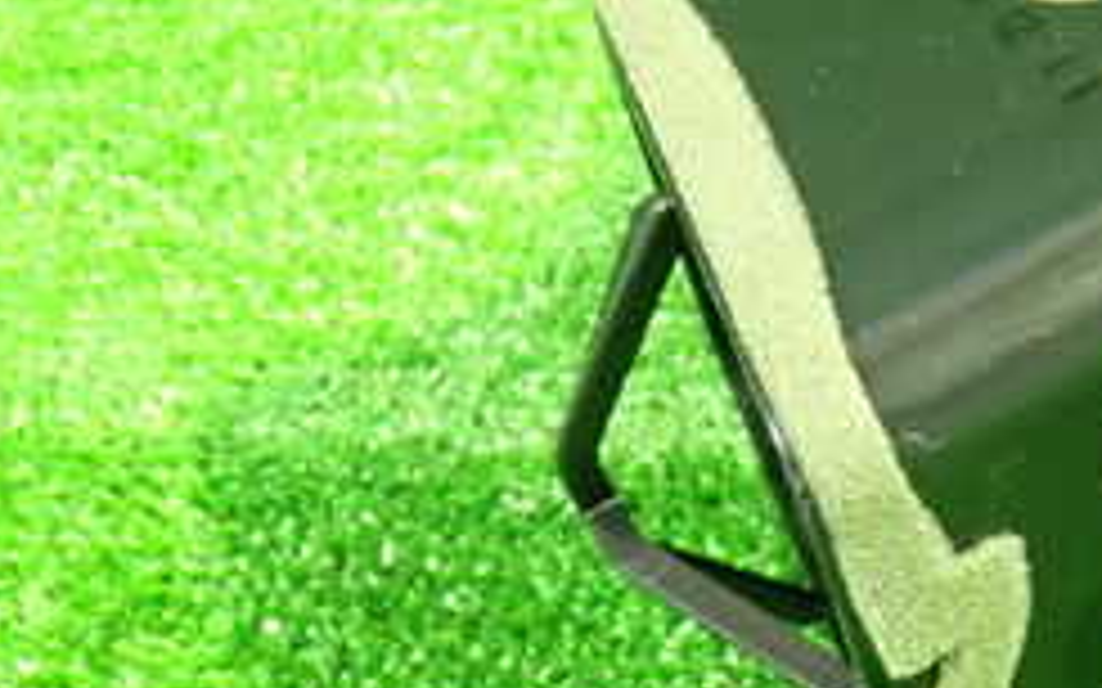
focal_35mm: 78
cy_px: 252
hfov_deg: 24.2
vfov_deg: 16.7
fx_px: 2342
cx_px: 1295
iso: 800
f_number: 2.3
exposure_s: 1/13
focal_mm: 5.4
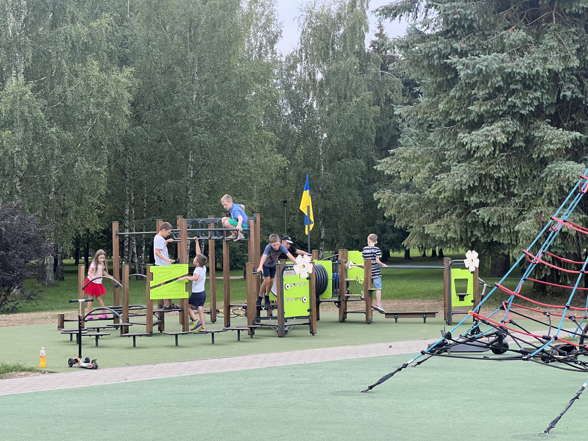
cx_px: 294
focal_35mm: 77
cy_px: 220
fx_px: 1308
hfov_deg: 25.3
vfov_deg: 19.1
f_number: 2.8
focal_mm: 9
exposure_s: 1/94
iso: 200
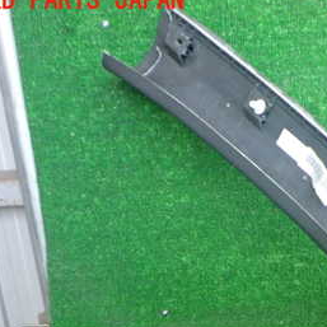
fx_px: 663
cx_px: 335
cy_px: 271
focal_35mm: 62
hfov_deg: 26.1
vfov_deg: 27.1
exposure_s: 1/60
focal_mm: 5.4
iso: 320
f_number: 2.3
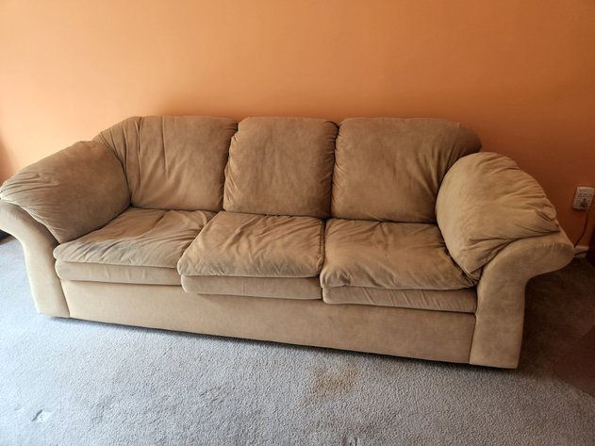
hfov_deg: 73.9
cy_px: 223
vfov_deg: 58.9
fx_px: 395
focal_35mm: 23
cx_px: 298
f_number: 1.8
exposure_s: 1/120
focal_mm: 5.4
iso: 500
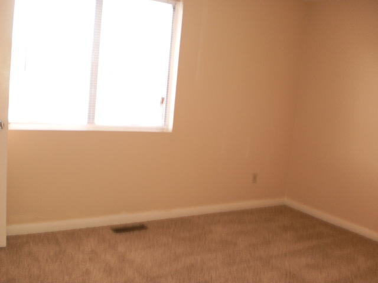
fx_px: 393
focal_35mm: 36
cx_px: 189
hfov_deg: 51.4
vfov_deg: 39.7
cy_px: 142
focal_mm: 6.3
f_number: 3.1
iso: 125
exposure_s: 1/30
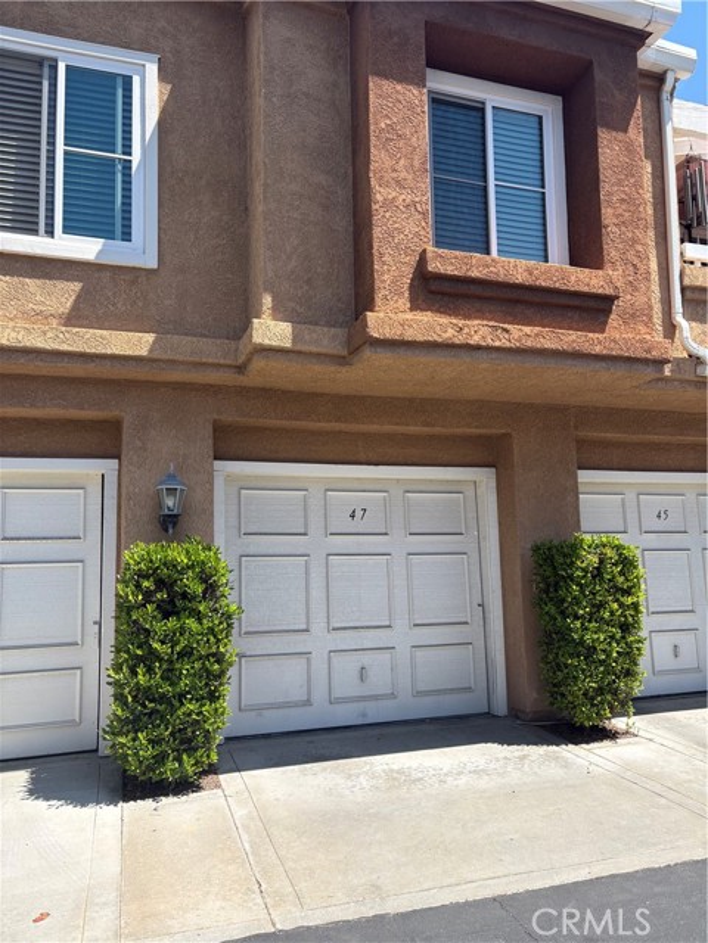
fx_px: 709
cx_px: 354
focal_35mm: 26
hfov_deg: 53.1
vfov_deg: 67.3
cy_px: 472
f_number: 1.6
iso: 50
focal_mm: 5.96
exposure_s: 1/2012
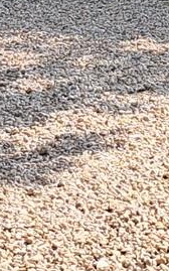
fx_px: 1430
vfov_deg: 9.8
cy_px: -331
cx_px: 156
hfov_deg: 6.7
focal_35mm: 194
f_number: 1.8
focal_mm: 5.23
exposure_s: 1/696
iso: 50
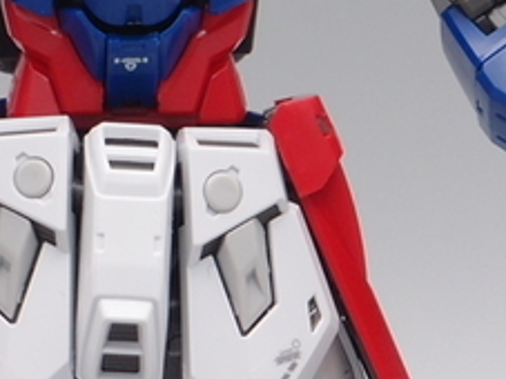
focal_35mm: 353
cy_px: -140
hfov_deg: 5.6
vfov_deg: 4.2
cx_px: 178
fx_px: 5157
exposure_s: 1/6
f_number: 8
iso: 100
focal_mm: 21.55
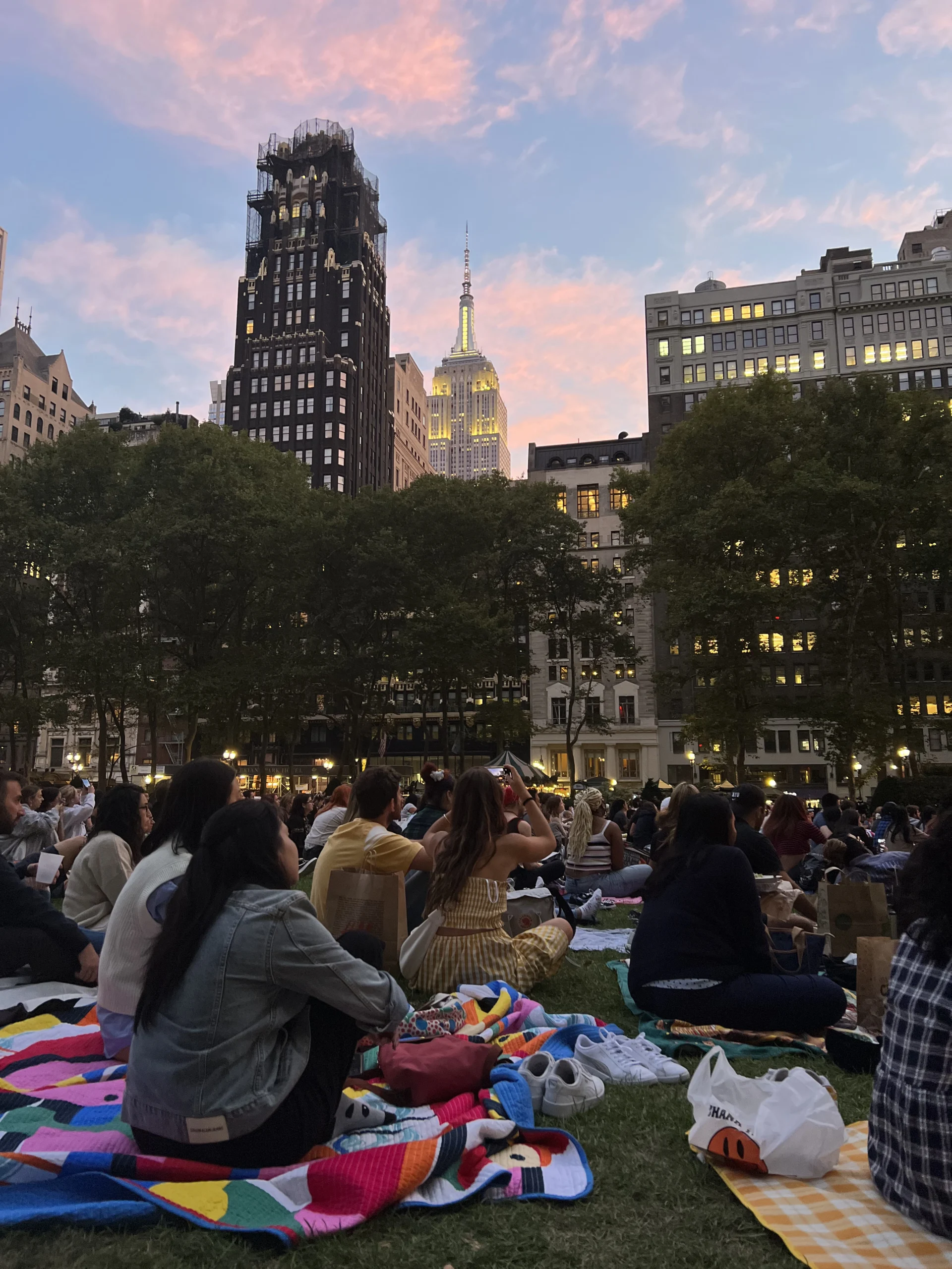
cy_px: 634
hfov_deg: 53.1
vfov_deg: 67.3
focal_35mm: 26
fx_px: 953
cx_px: 476
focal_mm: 5.7
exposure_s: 1/119
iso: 125
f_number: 1.5
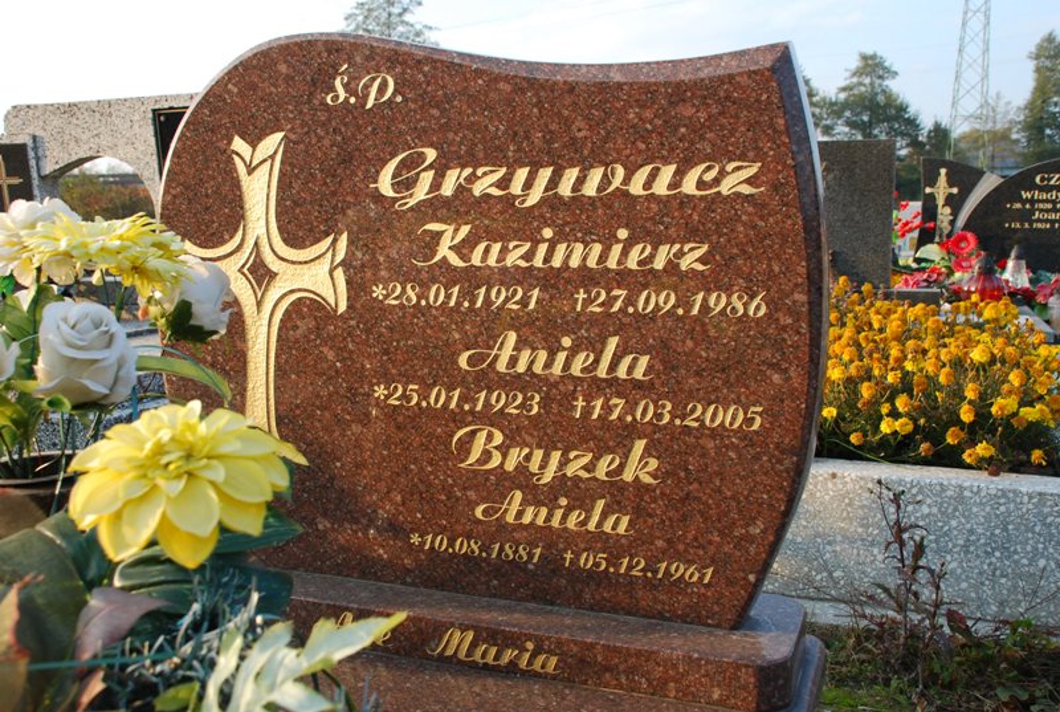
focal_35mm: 36
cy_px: 356
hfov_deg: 53.0
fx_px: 1062
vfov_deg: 37.0
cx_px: 530
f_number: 8
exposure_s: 1/160
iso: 500
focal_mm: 24
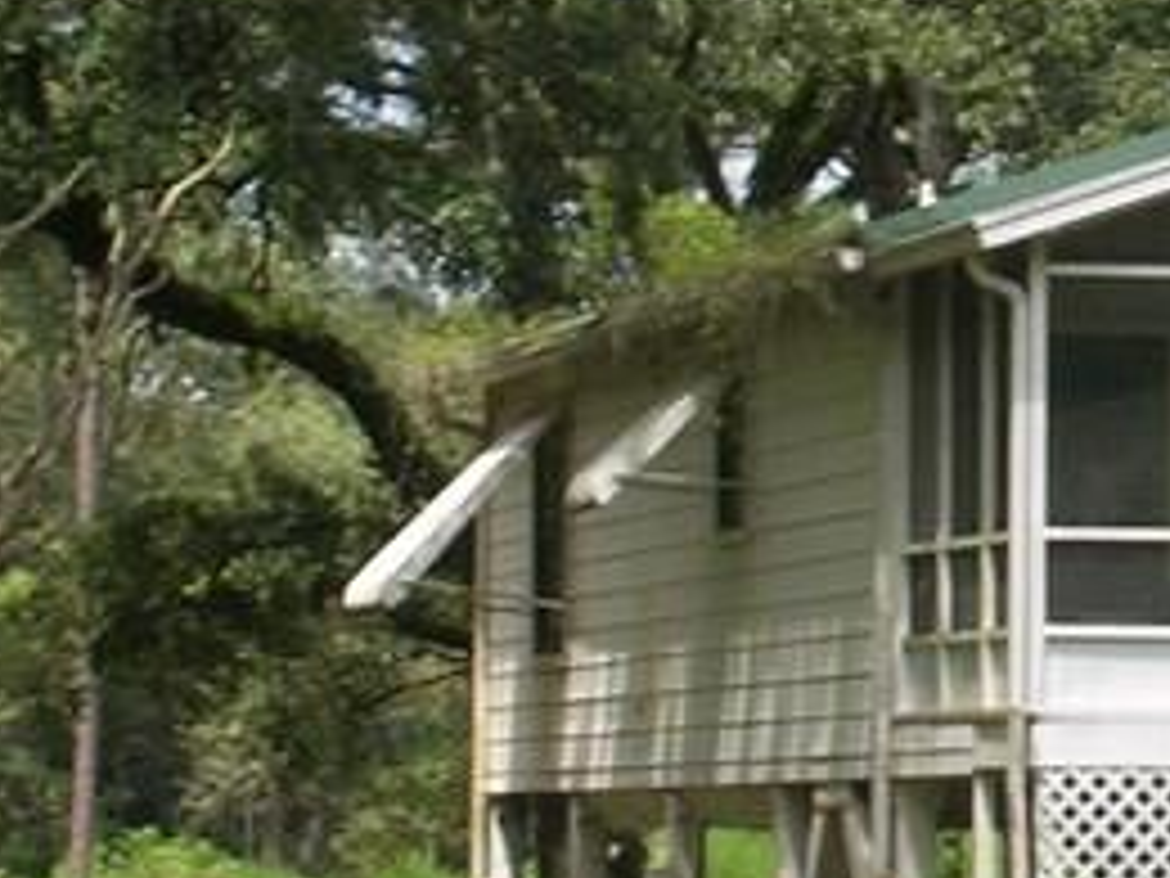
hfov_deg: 7.9
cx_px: 1548
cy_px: 221
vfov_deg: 6.0
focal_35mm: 248
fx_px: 8382
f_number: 6.1
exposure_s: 1/130
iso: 50
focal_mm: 10.4
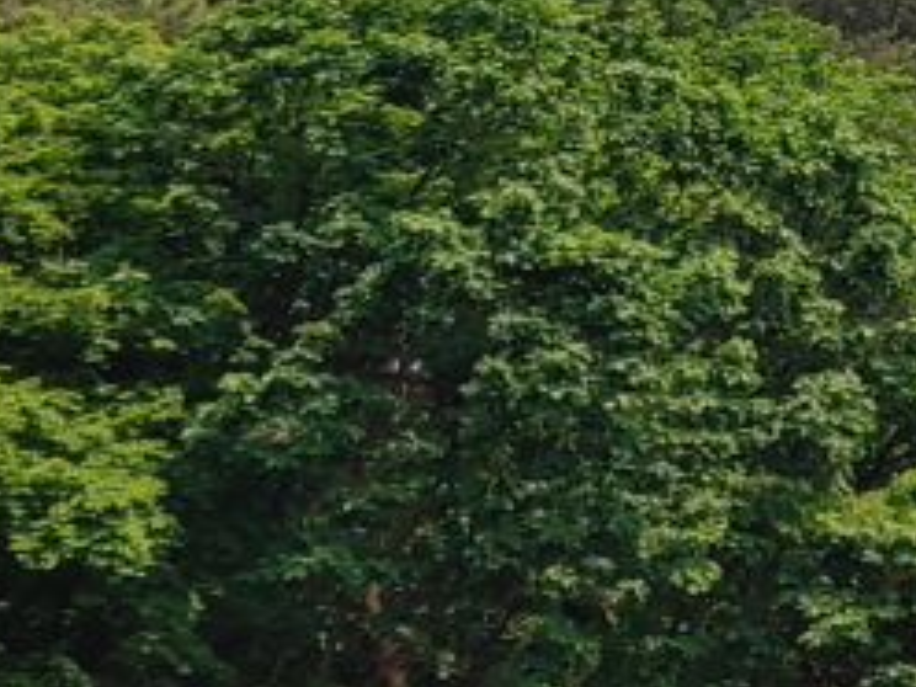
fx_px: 4260
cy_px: -30
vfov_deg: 9.1
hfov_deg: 12.2
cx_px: 720
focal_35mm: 161
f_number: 2.4
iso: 50
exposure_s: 1/917
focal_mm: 5.88
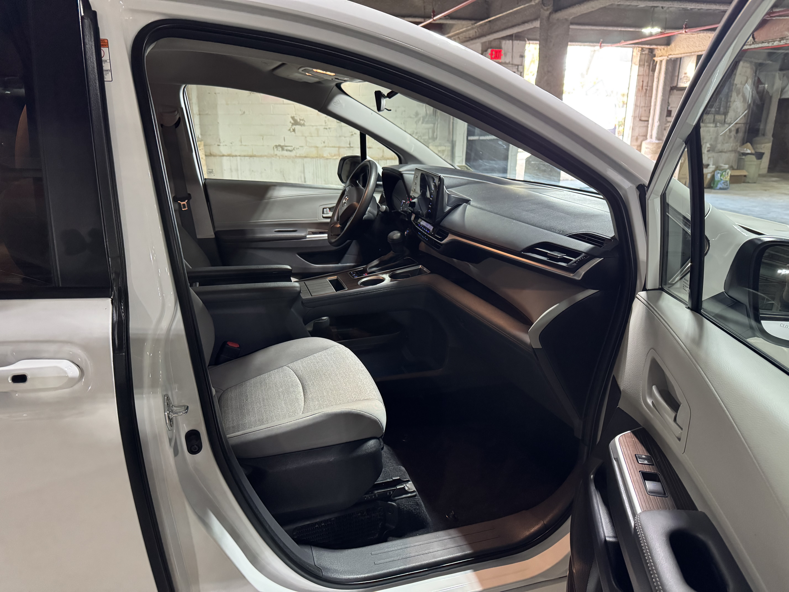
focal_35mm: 24
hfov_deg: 71.6
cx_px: 394
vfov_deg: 56.8
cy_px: 296
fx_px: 547
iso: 800
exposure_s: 1/60
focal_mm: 6.76
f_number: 1.78
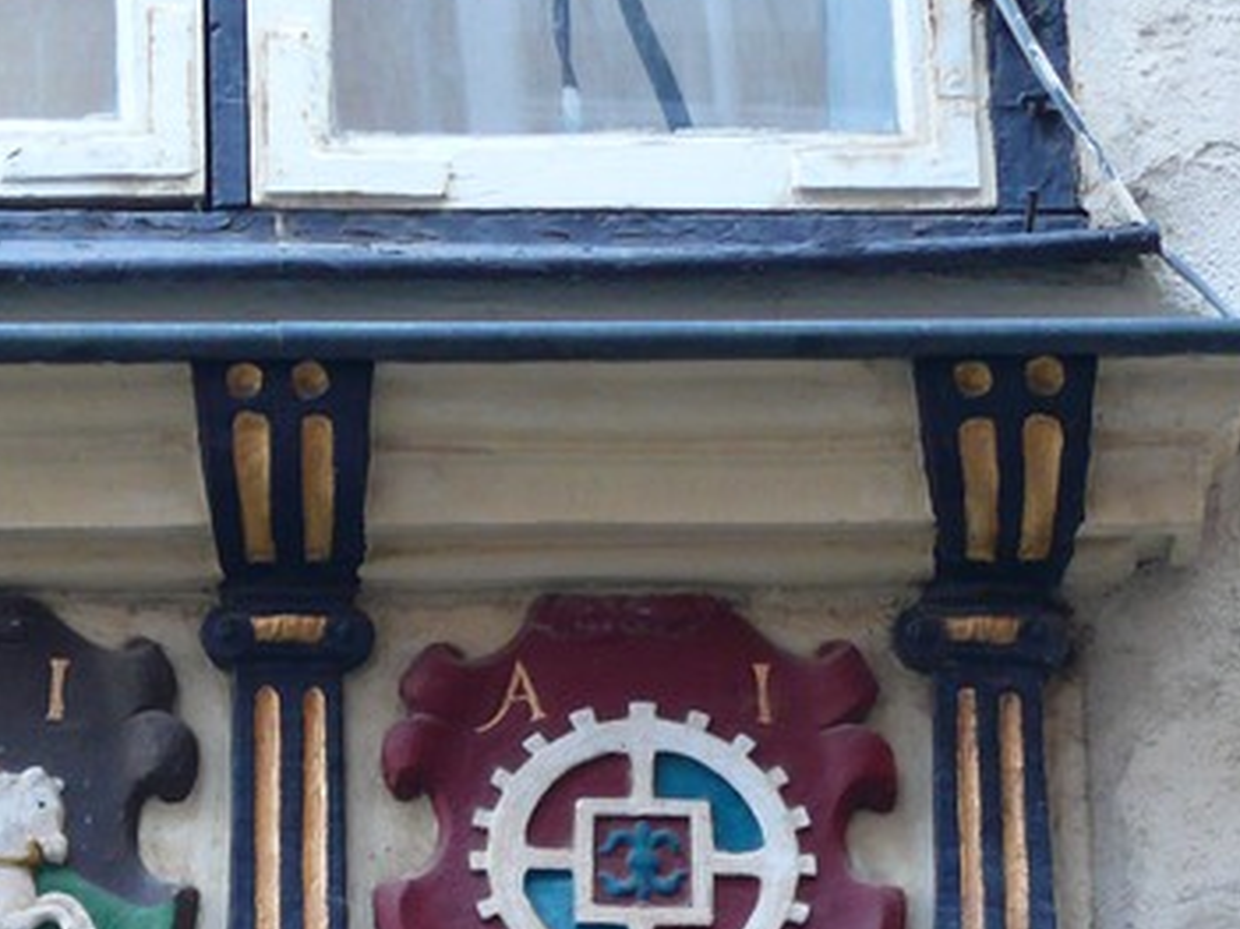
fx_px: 8487
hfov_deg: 8.3
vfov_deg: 6.3
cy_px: 883
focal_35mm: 237
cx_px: 223
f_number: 3.6
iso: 200
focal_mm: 23.5
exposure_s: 1/13
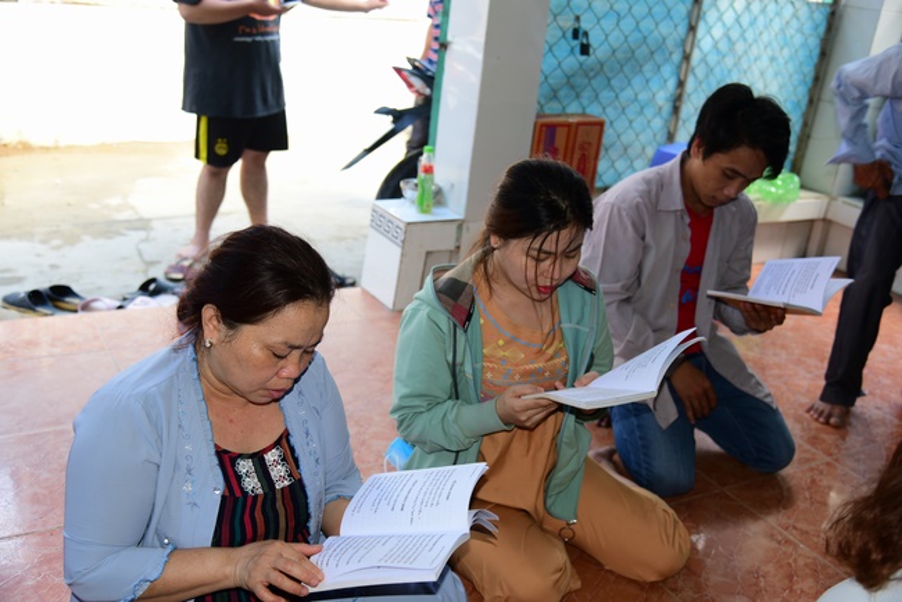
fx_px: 877
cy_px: 301
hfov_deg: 54.4
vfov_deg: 37.9
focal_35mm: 35
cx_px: 451
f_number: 4
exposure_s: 1/80
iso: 320
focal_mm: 35
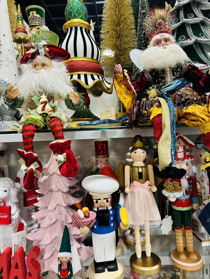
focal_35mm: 26
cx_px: 105
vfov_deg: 67.3
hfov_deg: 53.1
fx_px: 210
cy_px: 140
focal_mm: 5.7
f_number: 1.5
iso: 125
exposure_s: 1/120
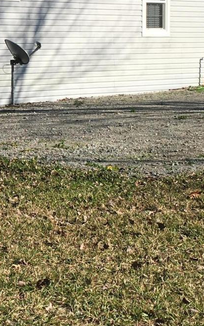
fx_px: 827
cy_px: 141
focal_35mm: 93
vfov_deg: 22.3
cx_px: -69
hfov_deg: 13.5
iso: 25
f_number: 2.2
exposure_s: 1/1425
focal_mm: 4.15
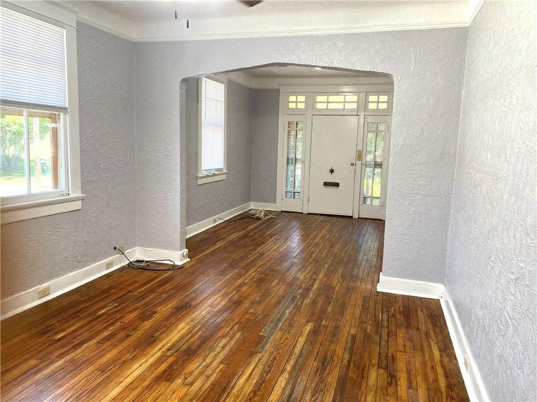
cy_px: 201
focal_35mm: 26
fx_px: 403
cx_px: 268
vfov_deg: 53.1
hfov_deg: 67.3
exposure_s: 1/120
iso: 125
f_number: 1.8
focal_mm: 4.25
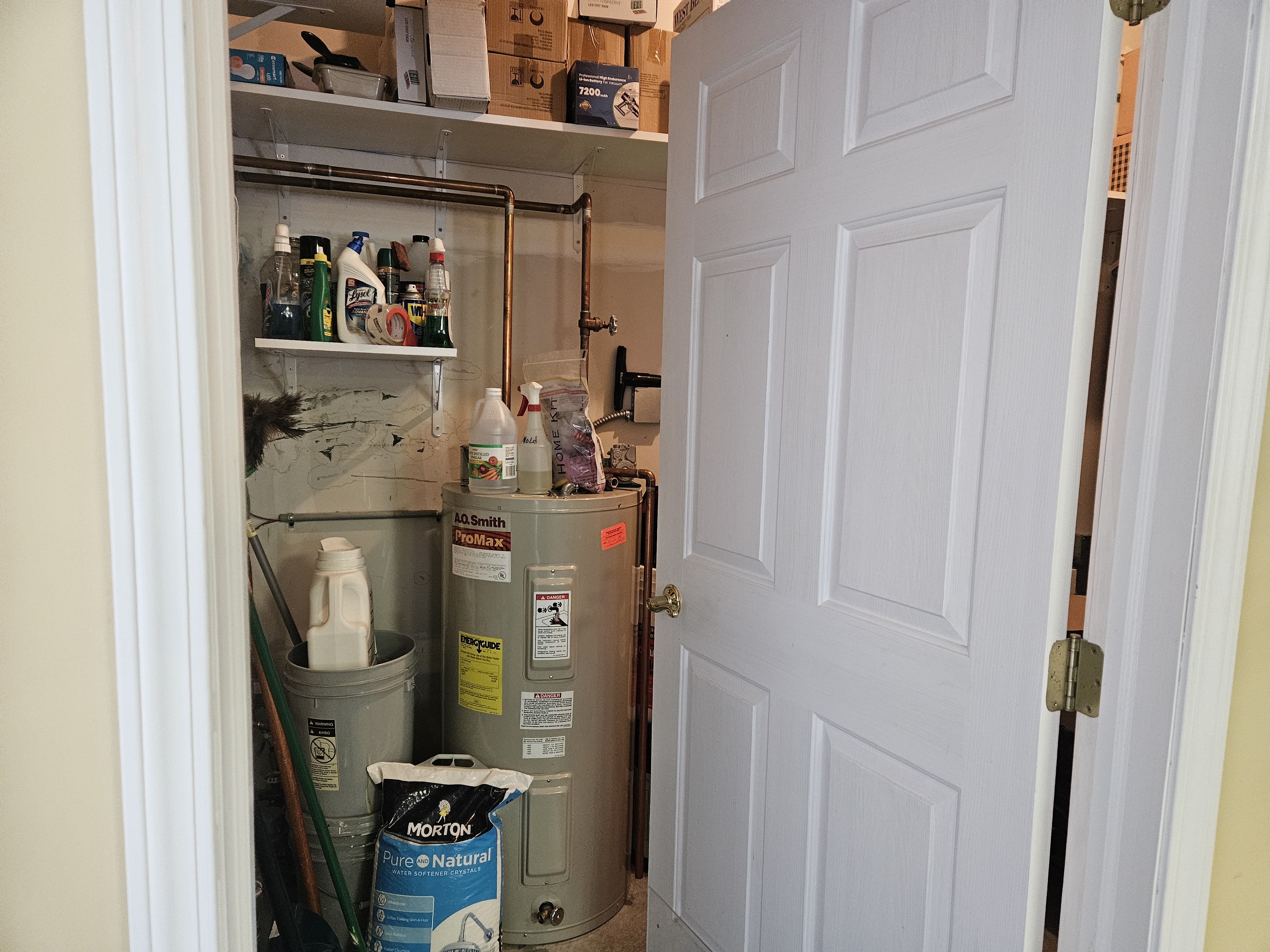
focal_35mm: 23
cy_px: 476
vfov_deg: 58.9
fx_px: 844
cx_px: 635
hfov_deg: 73.9
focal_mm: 5.4
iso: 800
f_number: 1.8
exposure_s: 1/120
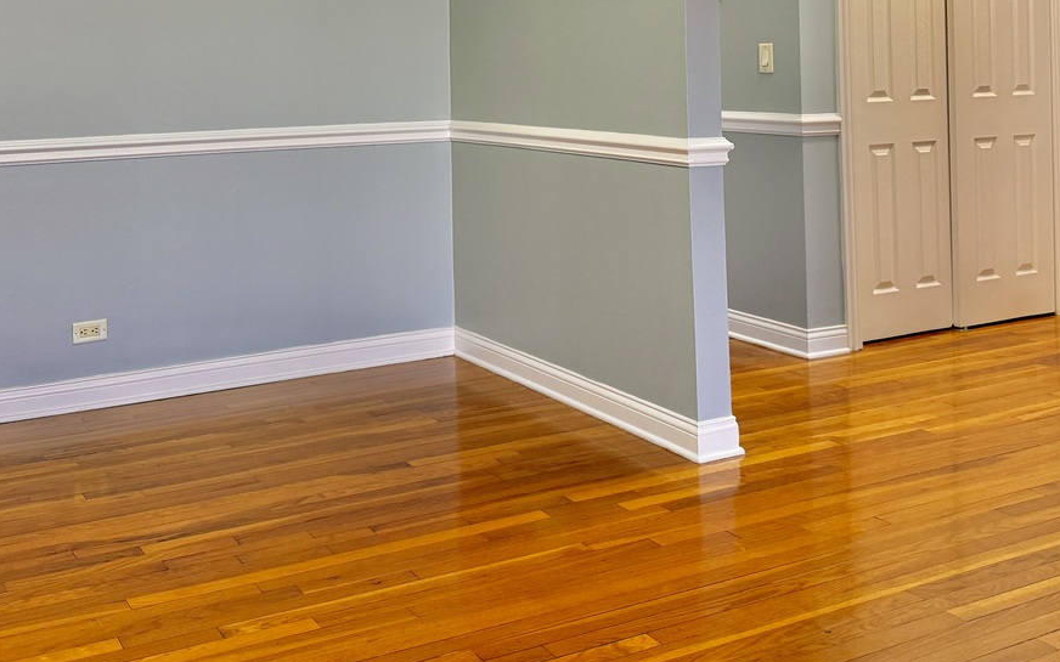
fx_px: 1213
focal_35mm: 42
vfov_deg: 29.1
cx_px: 405
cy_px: 41
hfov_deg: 46.8
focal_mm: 6.76
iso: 200
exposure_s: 1/237
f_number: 1.78
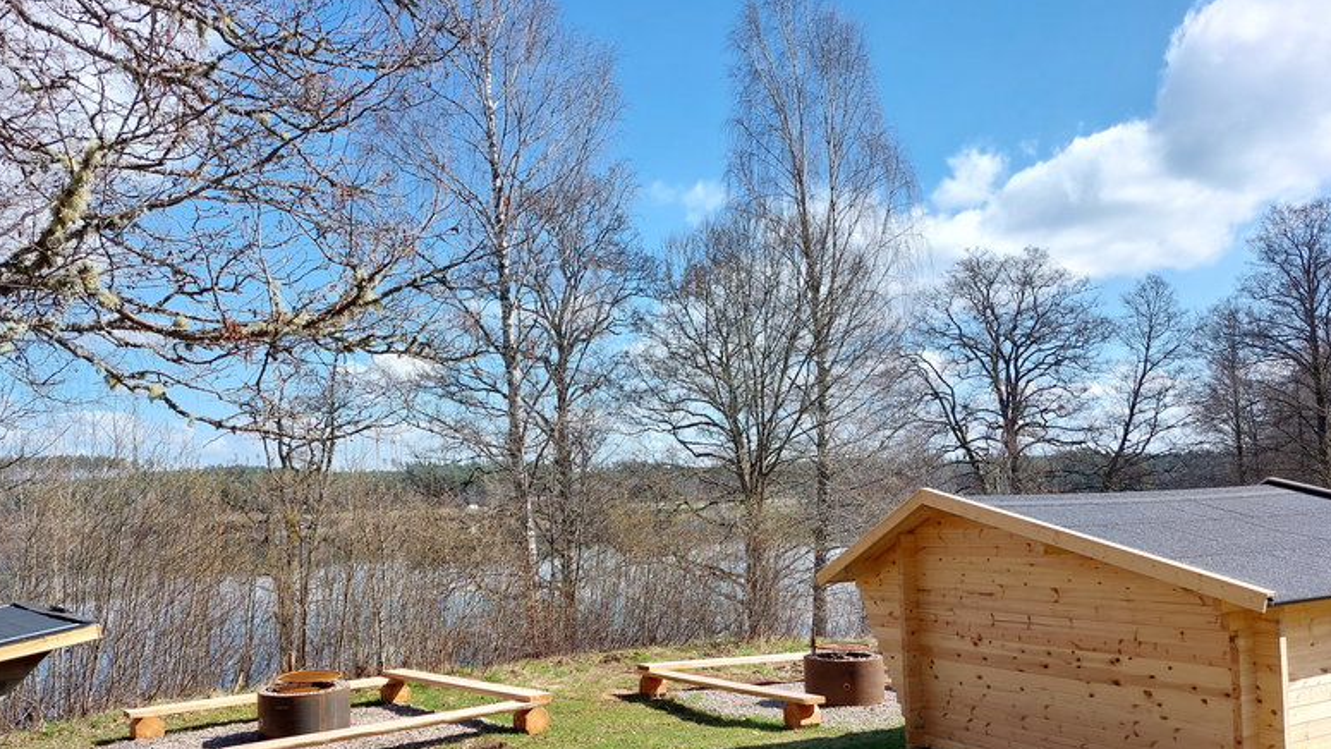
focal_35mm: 30
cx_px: 614
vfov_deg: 38.4
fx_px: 1059
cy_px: 517
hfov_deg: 64.2
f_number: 1.8
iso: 25
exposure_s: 1/583
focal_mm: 5.23
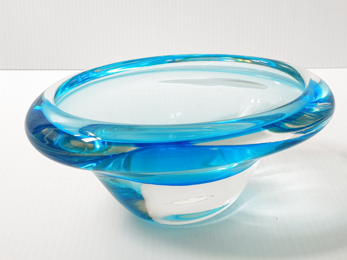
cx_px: 174
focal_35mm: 26
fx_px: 261
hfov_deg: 67.3
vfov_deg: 53.1
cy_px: 130
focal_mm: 4.3
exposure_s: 1/123
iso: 50
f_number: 2.4
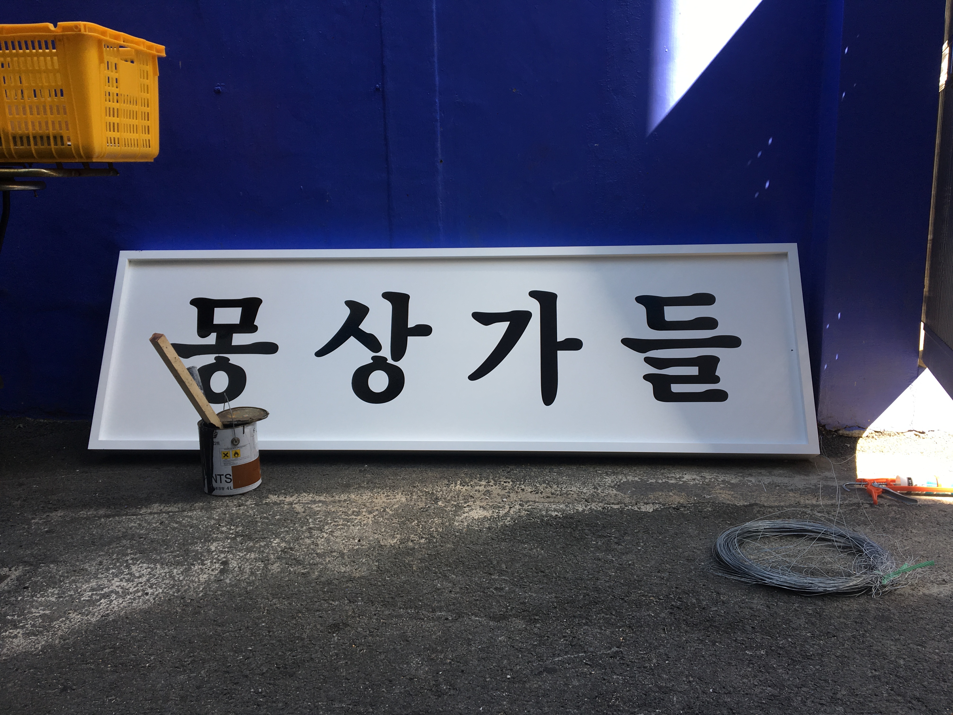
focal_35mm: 29
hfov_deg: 61.7
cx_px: 476
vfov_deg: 48.2
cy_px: 358
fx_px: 798
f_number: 2.2
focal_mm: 4.15
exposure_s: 1/145
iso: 25
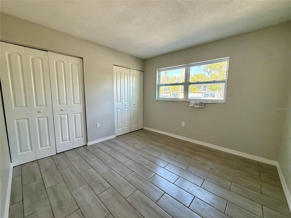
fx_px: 118
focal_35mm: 14
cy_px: 109
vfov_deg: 85.7
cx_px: 146
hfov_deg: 102.1
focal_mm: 2.22
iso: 200
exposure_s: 1/120
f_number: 2.2
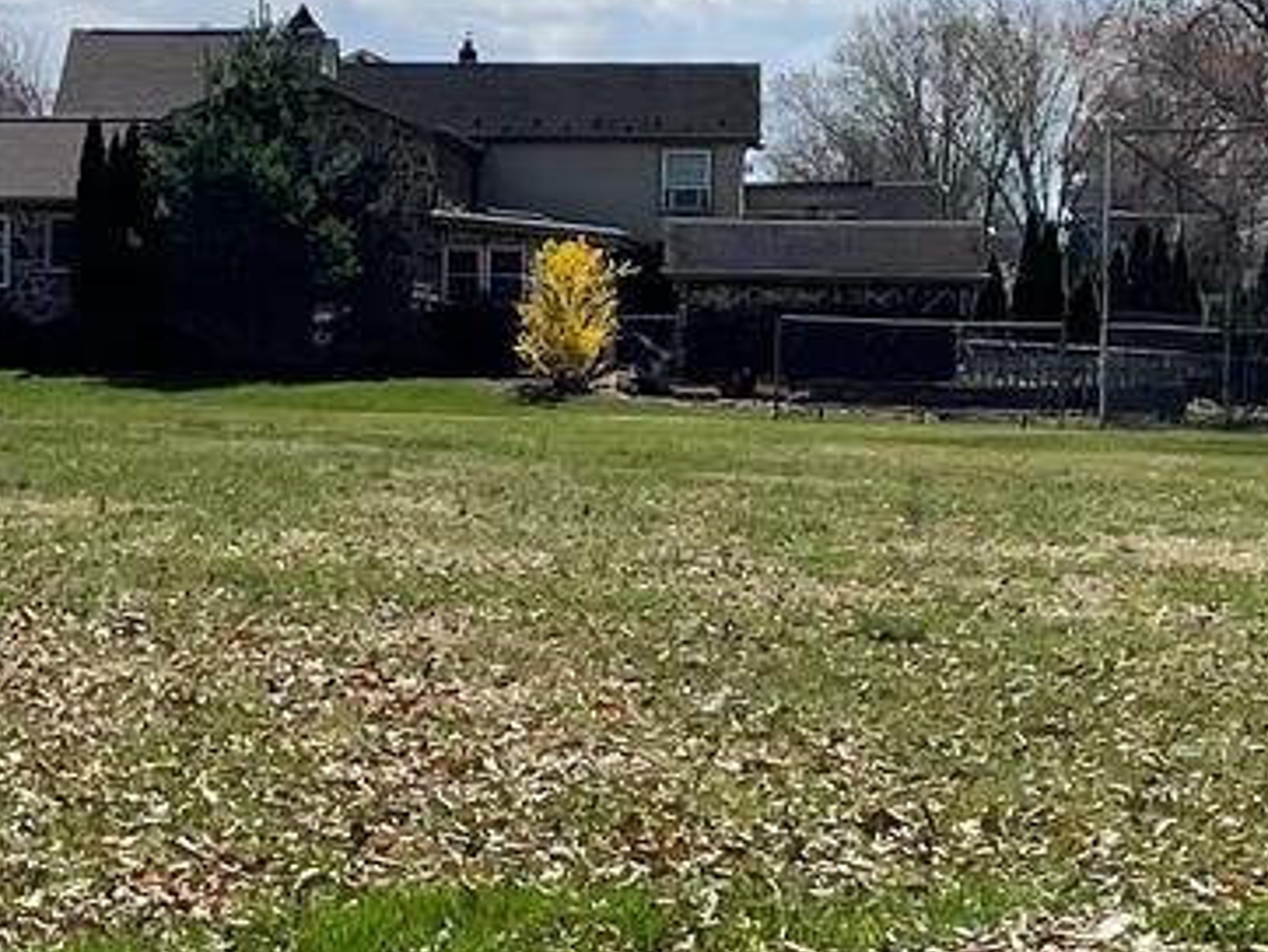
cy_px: 536
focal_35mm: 147
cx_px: 25
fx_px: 5388
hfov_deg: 13.3
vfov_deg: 10.1
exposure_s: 1/5556
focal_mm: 4.2
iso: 32
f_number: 1.6
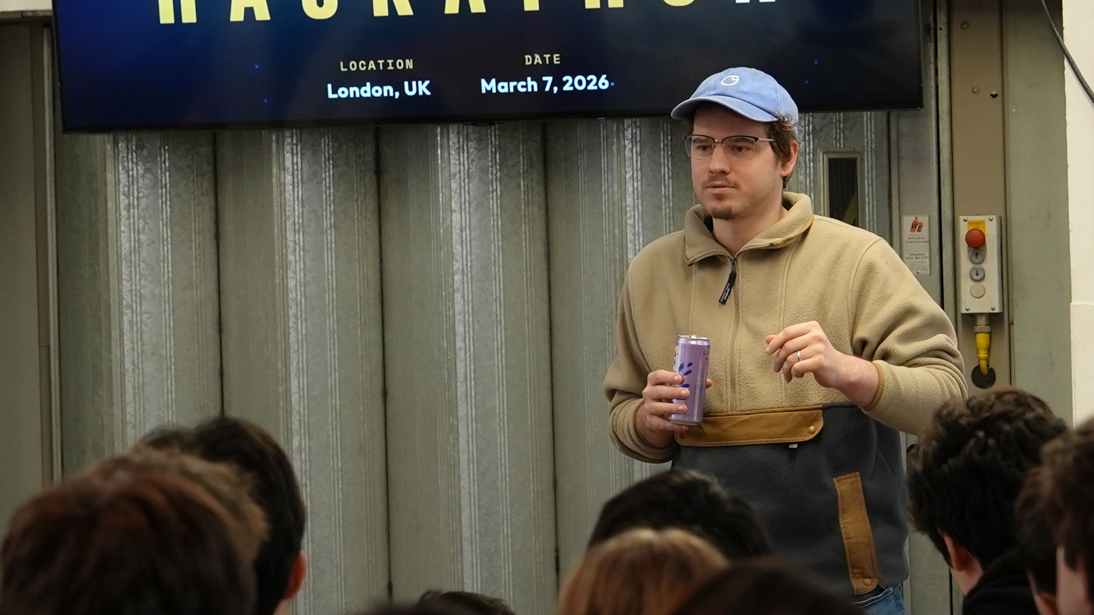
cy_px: 212
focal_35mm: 173
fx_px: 5018
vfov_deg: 7.0
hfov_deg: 12.4
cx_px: 254
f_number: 4
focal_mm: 70
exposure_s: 1/160
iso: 2500
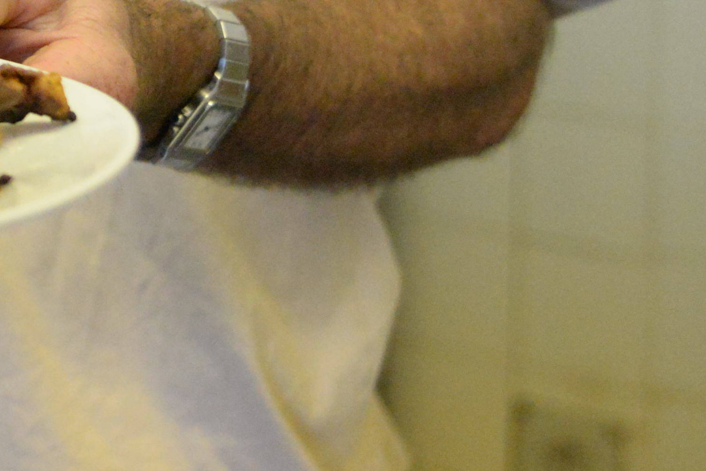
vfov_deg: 8.6
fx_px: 2982
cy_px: -421
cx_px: -357
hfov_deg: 12.8
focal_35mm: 152
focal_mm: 38
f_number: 3.2
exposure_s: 1/500
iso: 6400
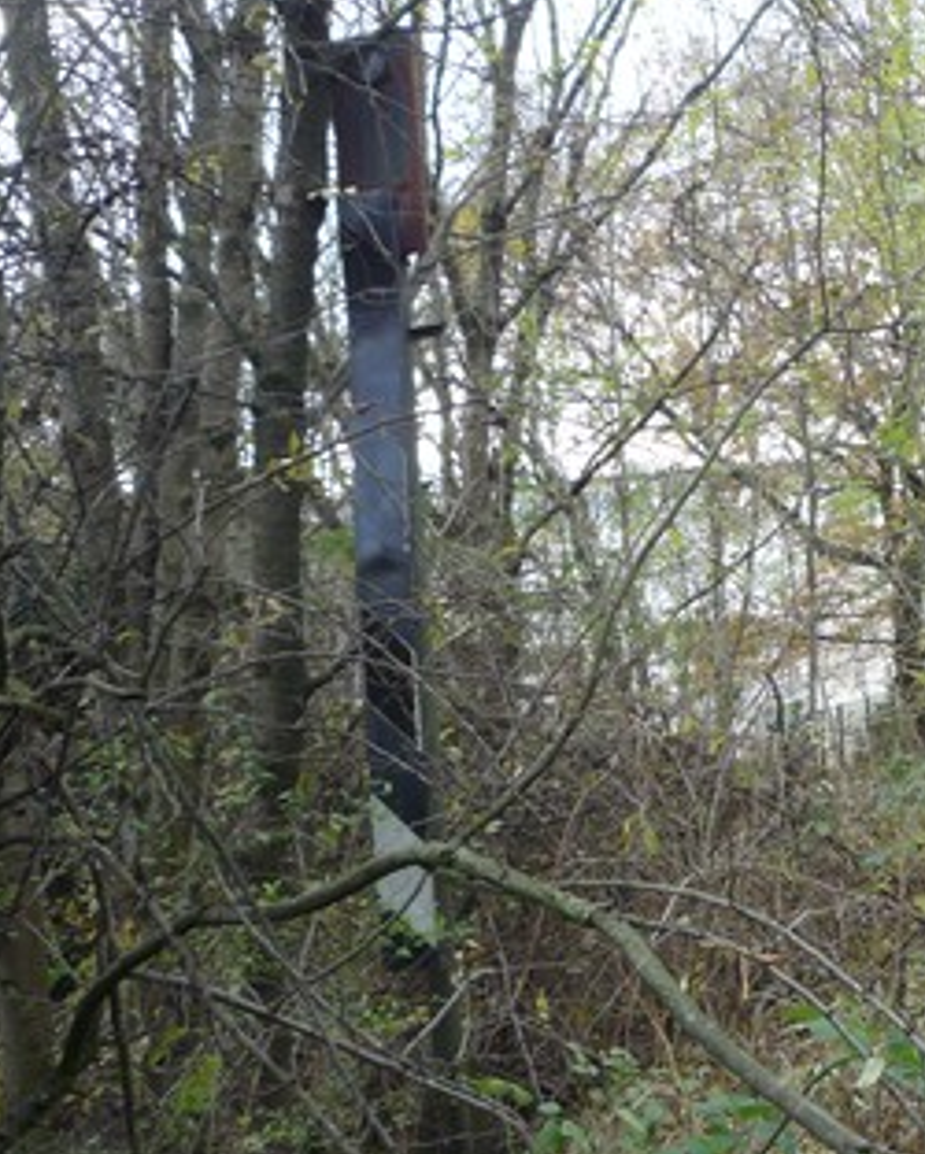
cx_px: 858
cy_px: 551
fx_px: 1641
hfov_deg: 29.9
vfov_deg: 38.7
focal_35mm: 48
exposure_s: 1/50
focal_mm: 5.2
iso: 100
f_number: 3.3
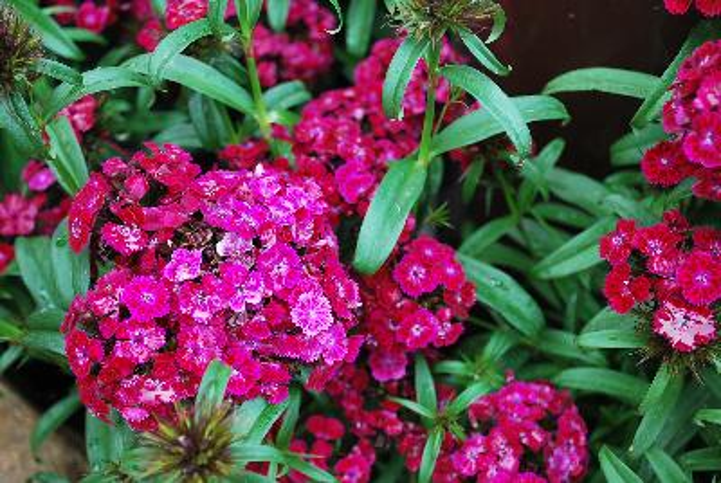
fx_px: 1083
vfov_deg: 25.1
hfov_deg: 36.8
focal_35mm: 54
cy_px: 242
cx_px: 360
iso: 200
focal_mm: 36
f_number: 5.3
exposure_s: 1/100
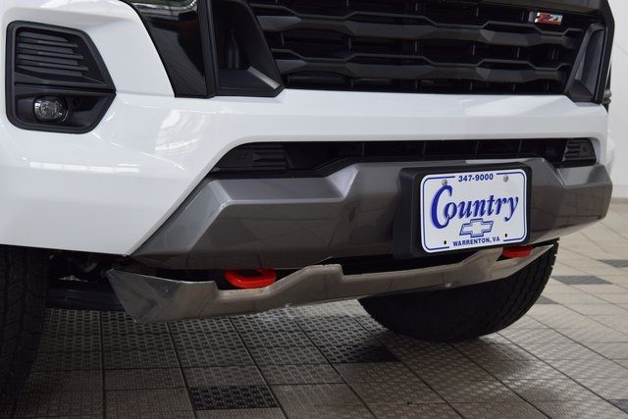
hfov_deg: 30.5
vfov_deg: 20.6
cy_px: 210
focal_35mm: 66
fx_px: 1152
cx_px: 314
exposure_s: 1/20
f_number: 6.3
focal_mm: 44
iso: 400
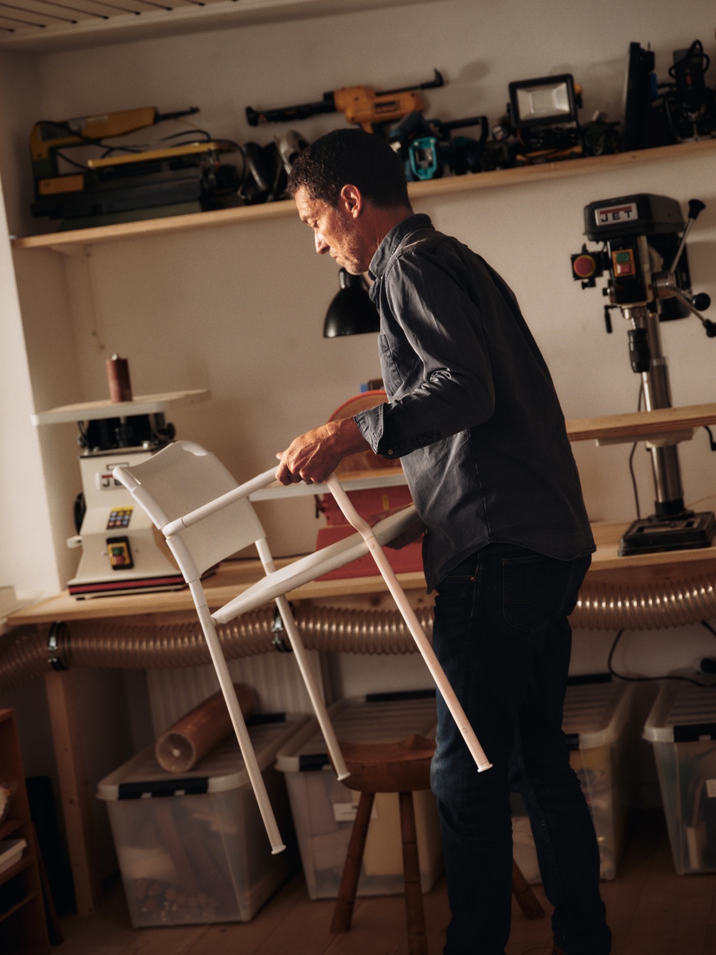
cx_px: 358
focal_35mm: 79
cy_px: 478
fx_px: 2179
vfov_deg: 24.7
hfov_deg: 18.7
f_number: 5
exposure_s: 1/125
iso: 800
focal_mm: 100
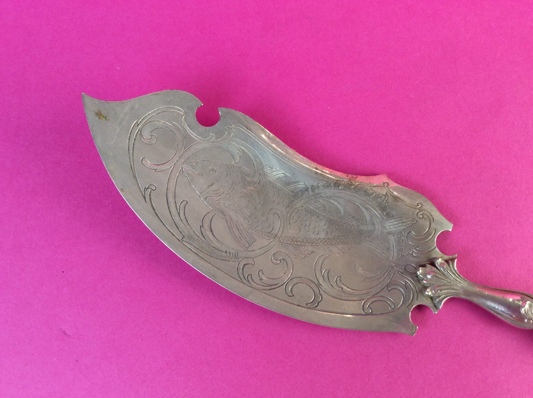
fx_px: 492
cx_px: 266
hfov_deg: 56.9
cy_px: 199
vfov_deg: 44.1
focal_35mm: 32
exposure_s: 1/33
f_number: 2.4
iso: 40
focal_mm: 3.3
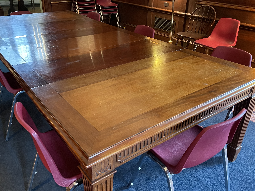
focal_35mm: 32
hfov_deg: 56.7
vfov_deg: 43.9
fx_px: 236
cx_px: 113
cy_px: 77
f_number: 1.6
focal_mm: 4.2
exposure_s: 1/30
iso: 640
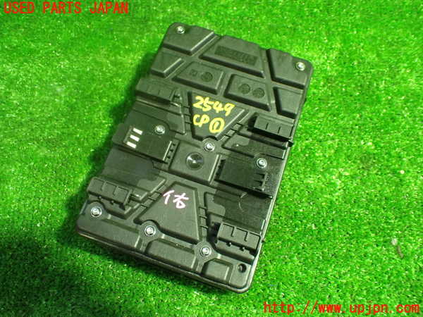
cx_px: 212
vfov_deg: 46.8
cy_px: 158
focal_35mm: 30
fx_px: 367
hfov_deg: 60.0
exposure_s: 1/40
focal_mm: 5.4
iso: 800
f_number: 2.3
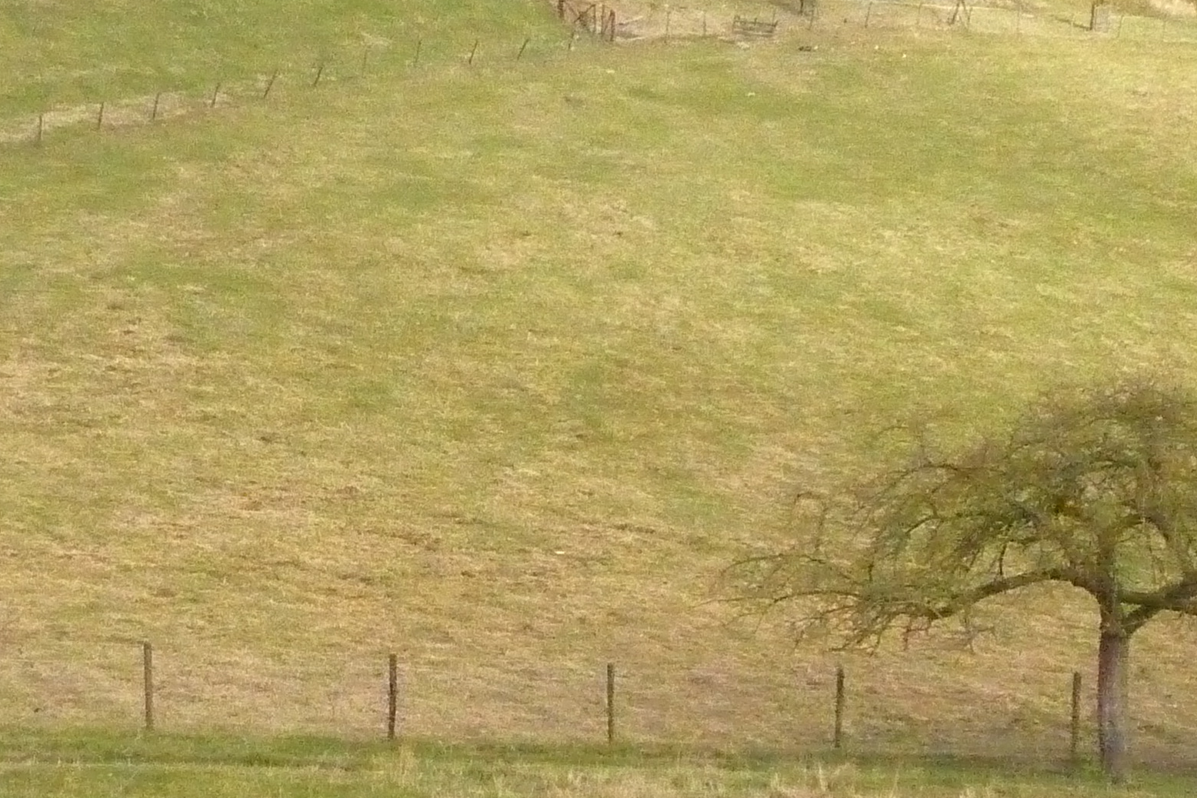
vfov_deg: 18.9
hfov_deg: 27.9
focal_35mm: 72
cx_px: 399
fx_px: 2394
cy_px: 445
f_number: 8
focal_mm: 5.5
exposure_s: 1/800
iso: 1600
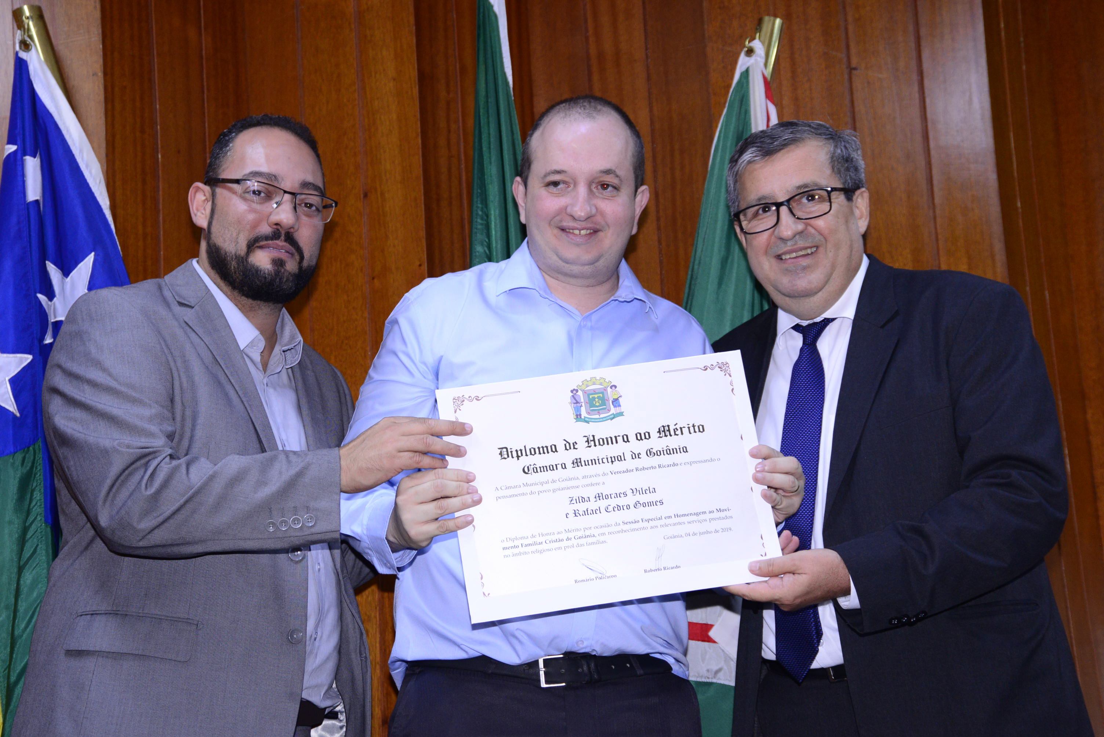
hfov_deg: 30.5
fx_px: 2025
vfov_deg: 20.6
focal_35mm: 66
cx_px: 552
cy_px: 368
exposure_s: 1/60
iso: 2000
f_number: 5.6
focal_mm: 66
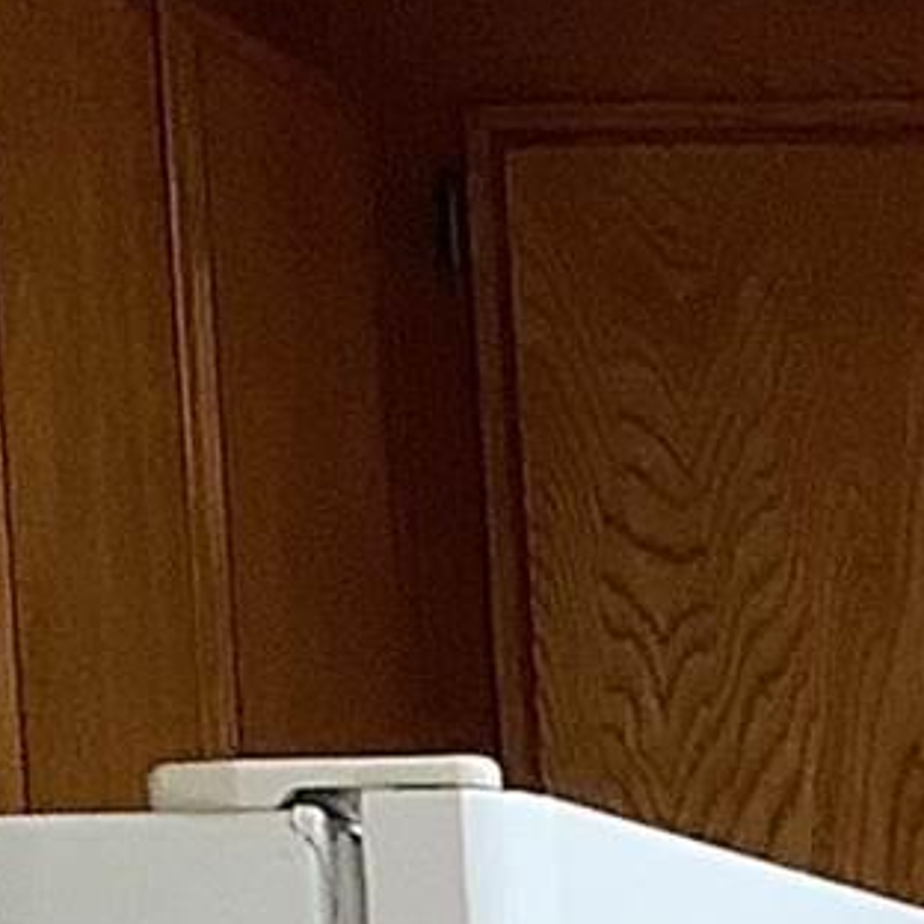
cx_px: 2659
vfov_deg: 6.1
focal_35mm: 270
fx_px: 8154
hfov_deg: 6.0
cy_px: 2476
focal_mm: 3.3
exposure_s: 1/60
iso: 64
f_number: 2.4
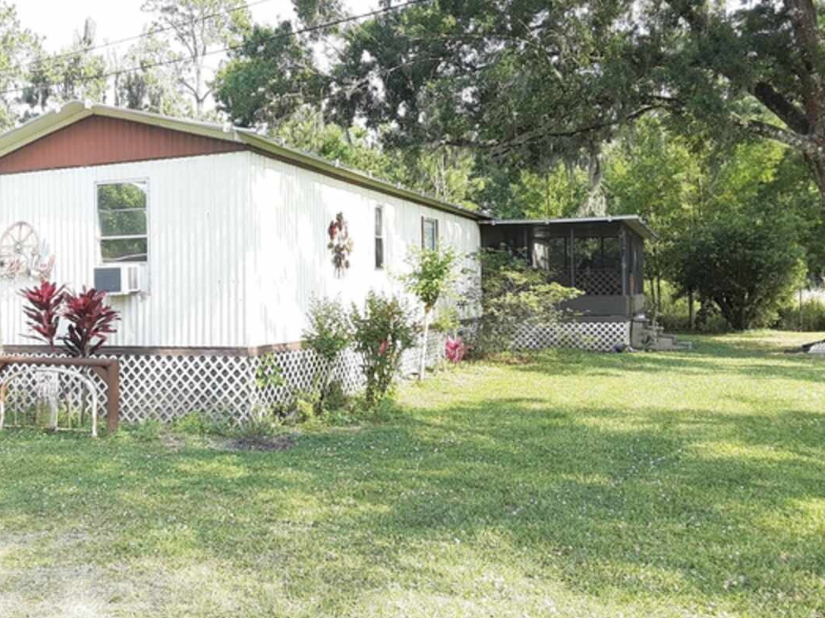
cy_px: 277
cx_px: 324
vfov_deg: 42.9
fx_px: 786
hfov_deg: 54.9
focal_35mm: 33
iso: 40
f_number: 1.9
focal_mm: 2.91
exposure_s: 1/271
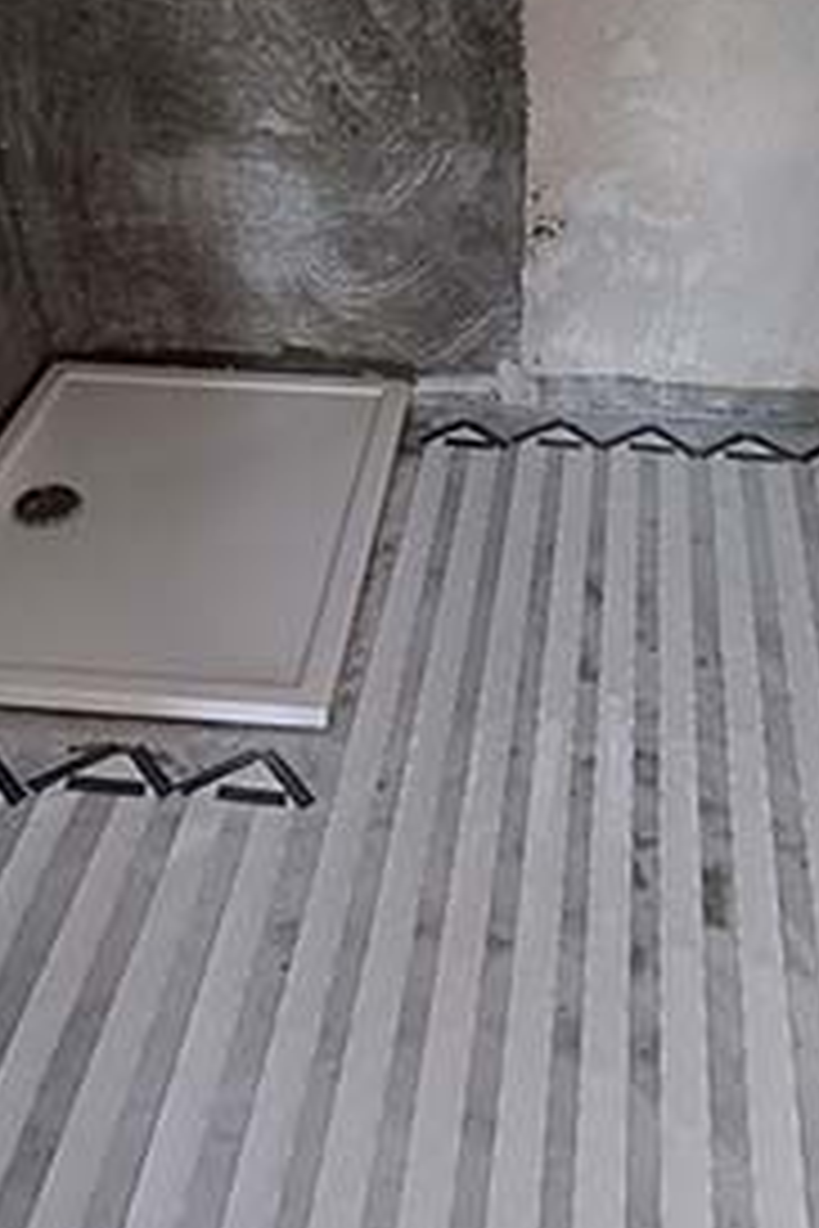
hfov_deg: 39.9
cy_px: 641
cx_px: 464
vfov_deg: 57.2
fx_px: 1126
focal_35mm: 33
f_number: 2.2
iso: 250
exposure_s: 1/50
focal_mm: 2.2
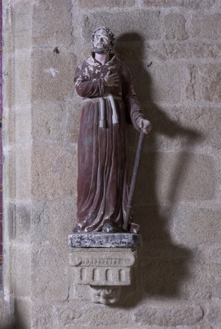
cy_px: 164
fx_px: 771
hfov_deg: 16.3
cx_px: 110
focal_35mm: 84
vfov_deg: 24.2
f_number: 16
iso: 200
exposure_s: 1/40
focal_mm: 56
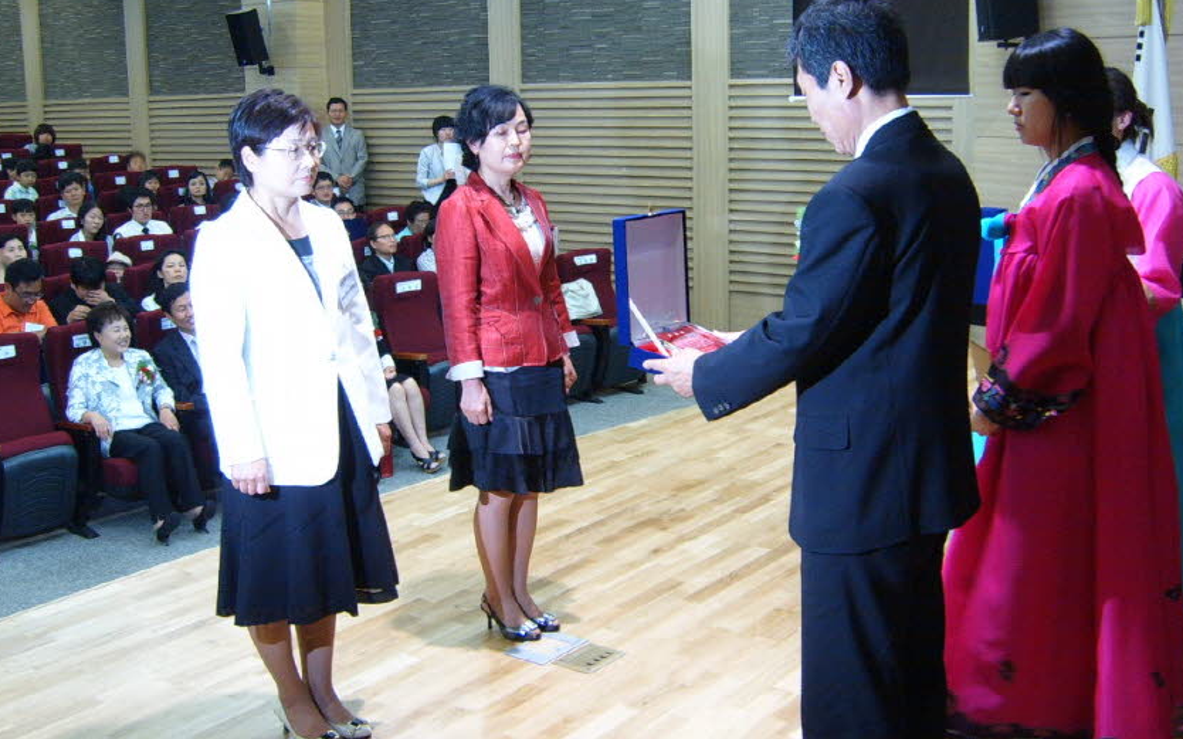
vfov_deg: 32.0
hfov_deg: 49.3
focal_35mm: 40
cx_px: 593
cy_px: 353
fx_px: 1289
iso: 141
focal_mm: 6.2
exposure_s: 1/10
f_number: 2.9
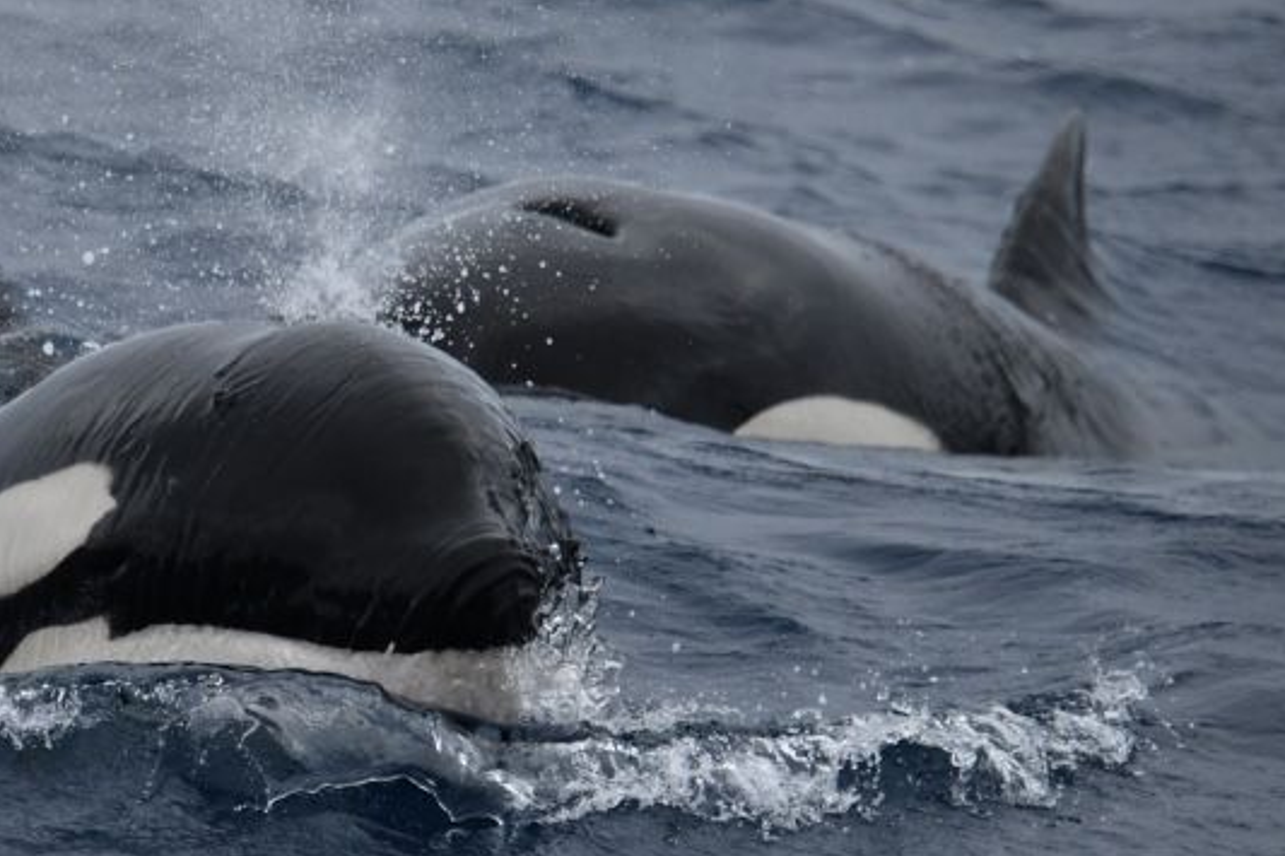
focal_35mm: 675
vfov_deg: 2.0
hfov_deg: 3.1
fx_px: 24085
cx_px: 383
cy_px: 351
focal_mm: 450
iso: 1600
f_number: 6
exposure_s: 1/8000
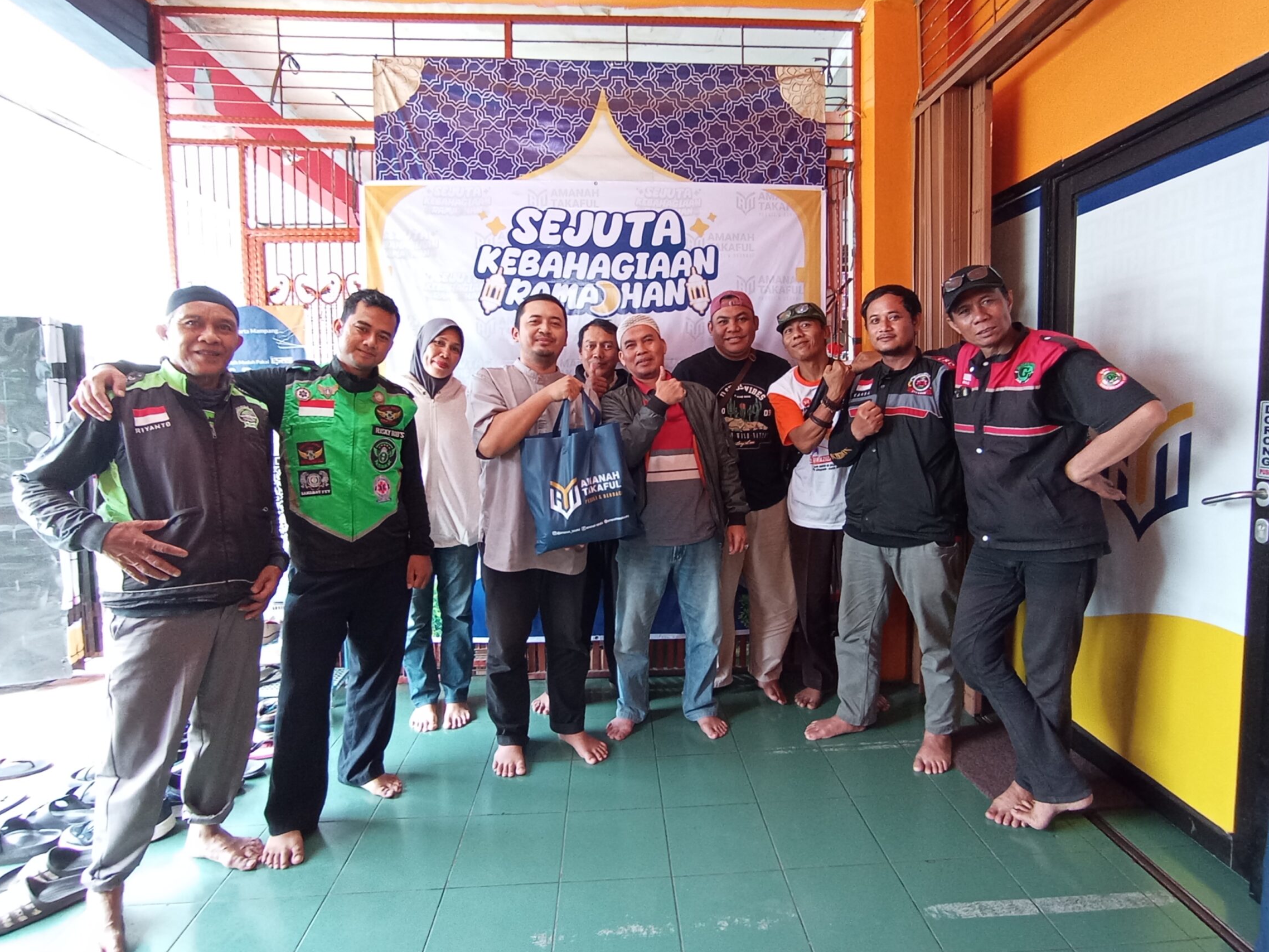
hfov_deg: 87.7
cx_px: 654
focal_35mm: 18
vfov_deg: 71.5
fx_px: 660
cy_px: 438
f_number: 2.2
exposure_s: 1/33.3
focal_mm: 1.65
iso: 212
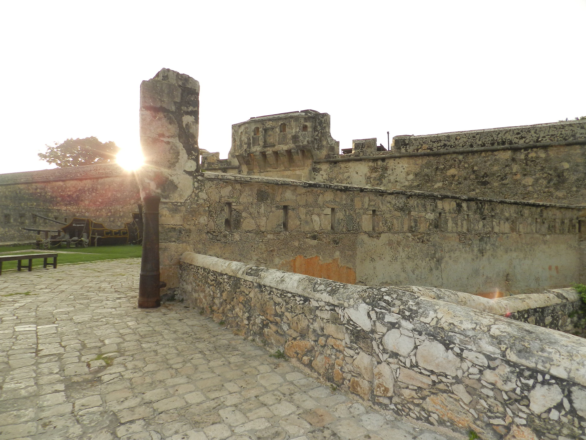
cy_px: 220
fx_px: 389
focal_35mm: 23
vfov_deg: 58.9
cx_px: 293
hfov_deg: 73.9
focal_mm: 4
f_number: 3.4
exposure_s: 1/400
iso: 160
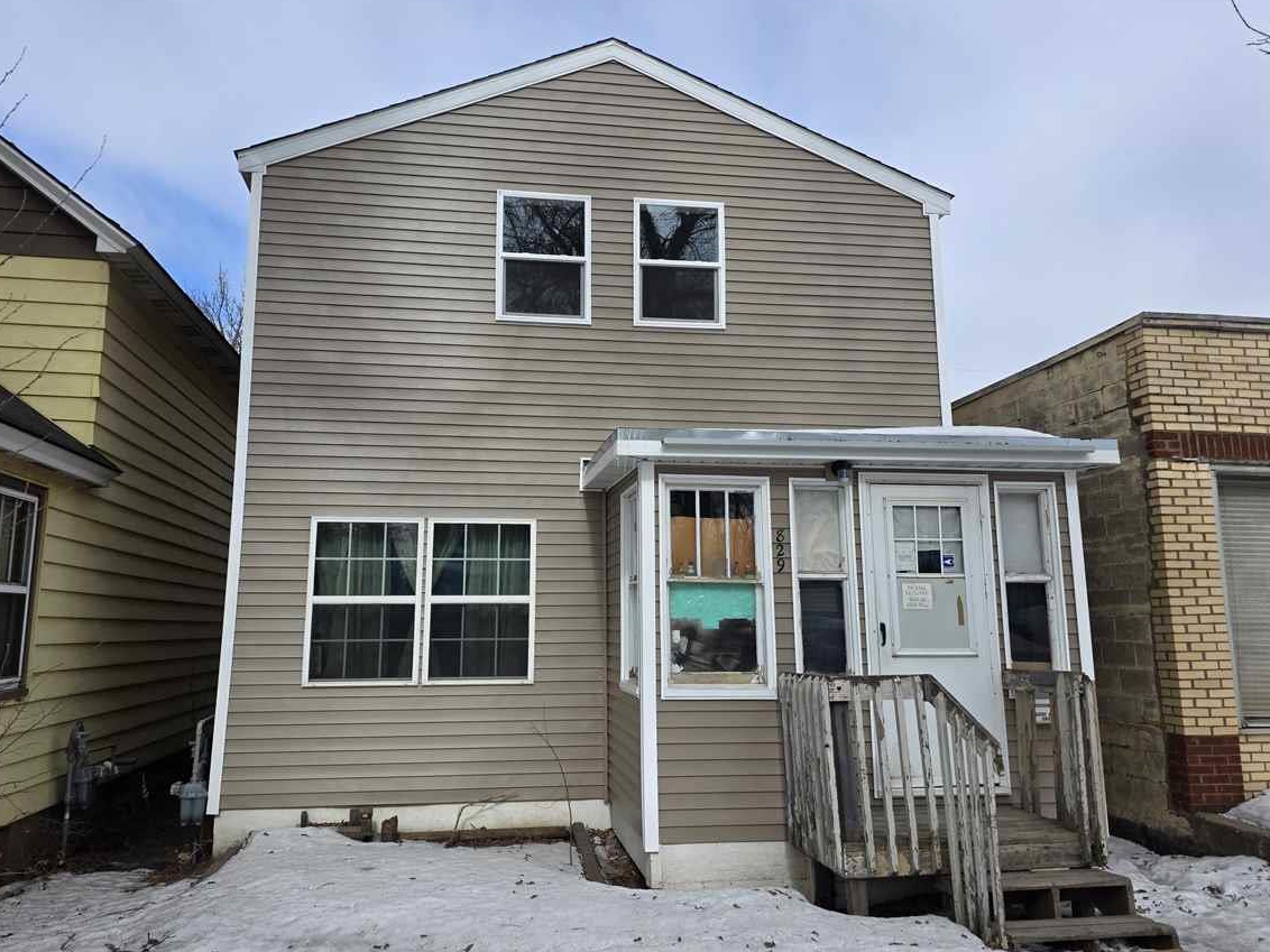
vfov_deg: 53.1
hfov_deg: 67.2
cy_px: 469
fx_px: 954
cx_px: 596
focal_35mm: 26
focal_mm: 6.3
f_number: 1.7
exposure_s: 1/5958
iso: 80
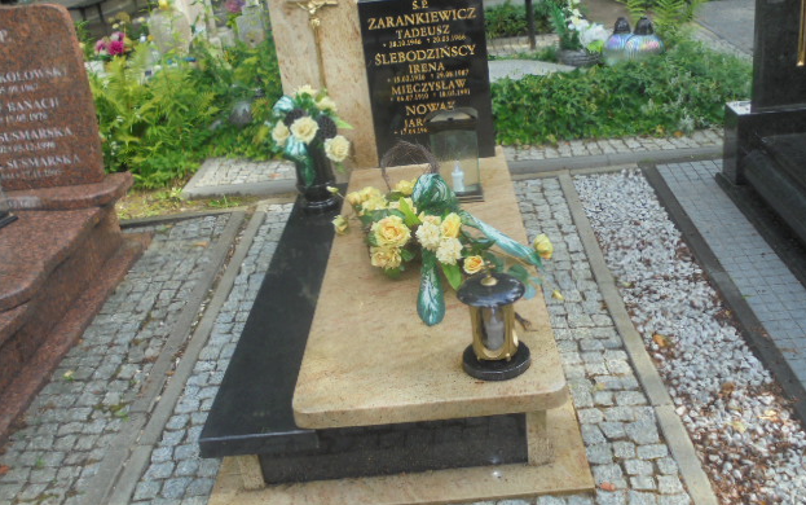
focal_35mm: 37
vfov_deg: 34.4
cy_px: 218
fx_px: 813
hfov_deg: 52.7
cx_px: 410
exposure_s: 1/125
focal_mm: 6.1
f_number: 4
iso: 100
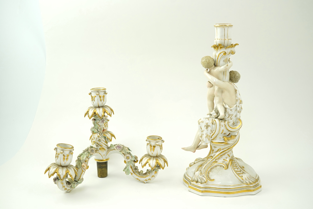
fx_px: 391
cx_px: 156
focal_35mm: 45
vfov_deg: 29.9
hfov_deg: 43.6
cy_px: 104
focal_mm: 30
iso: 500
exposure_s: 1/50
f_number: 10
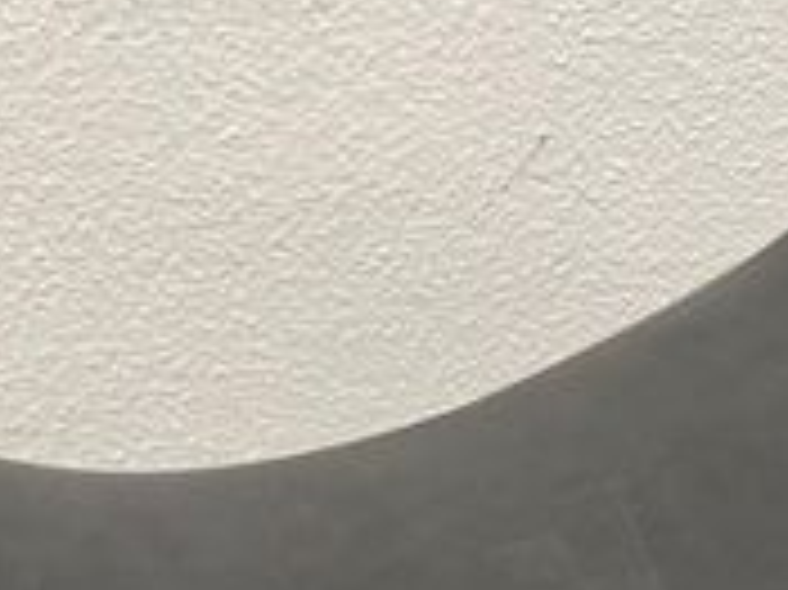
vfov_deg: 15.3
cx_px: 1414
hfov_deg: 17.0
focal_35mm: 95
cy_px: 576
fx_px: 2161
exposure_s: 1/50
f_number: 1.6
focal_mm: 5.1
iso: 125
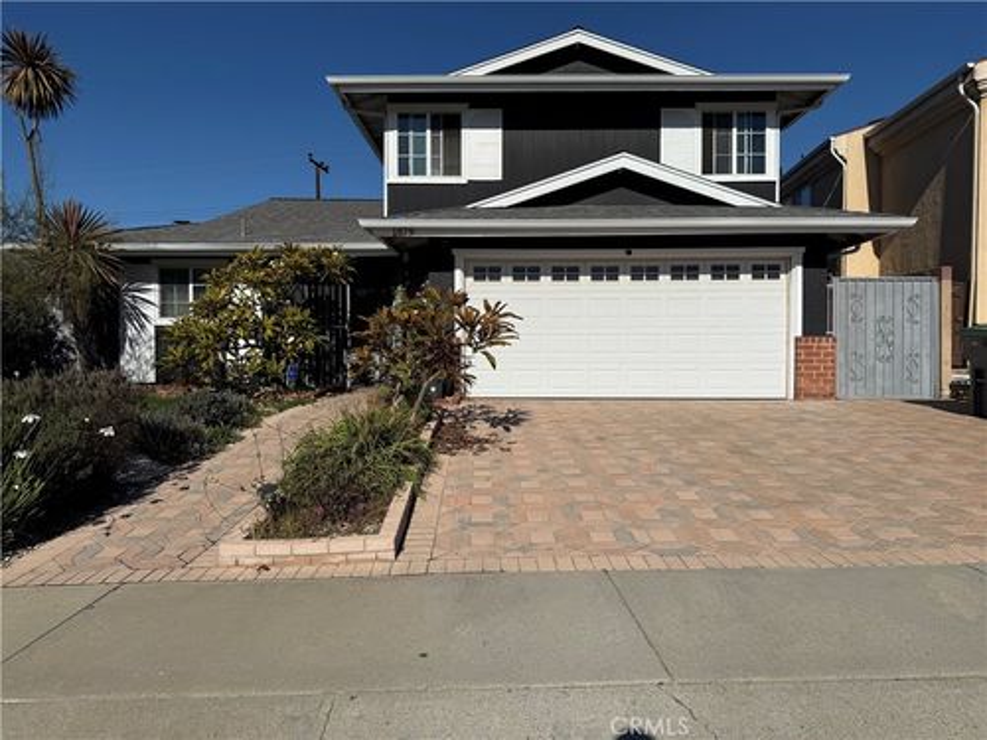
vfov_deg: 56.8
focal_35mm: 24
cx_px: 494
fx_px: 684
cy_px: 370
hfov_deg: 71.6
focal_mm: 6.76
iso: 80
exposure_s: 1/11905
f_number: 1.78
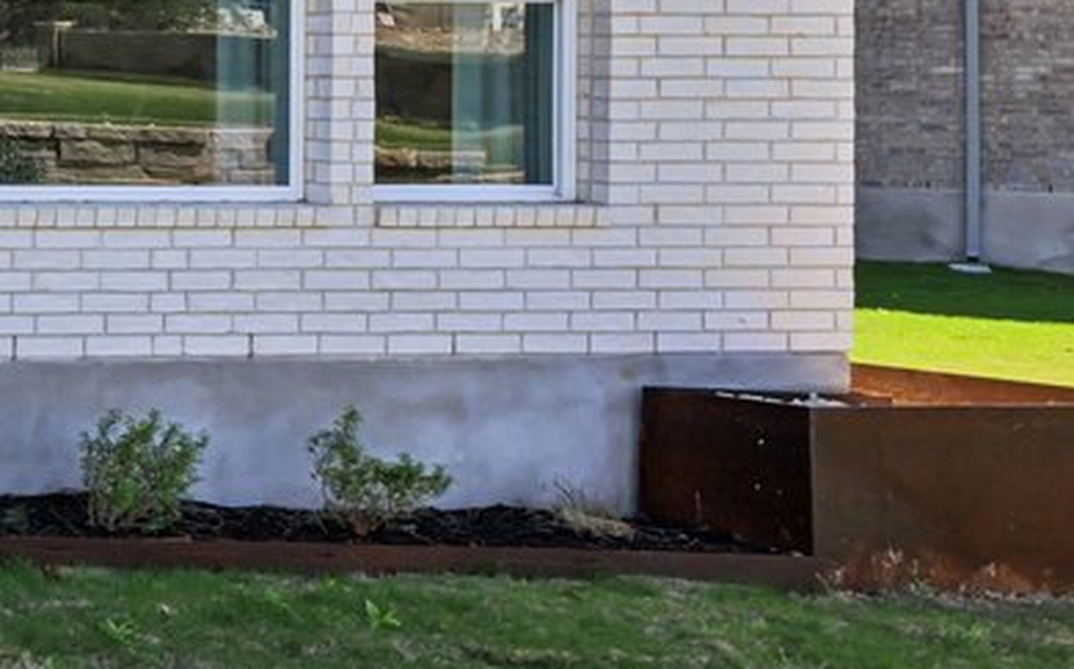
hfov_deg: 15.8
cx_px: -1410
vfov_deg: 17.1
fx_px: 2193
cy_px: 56
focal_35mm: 75
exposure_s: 1/350
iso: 100
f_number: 5.6
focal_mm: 14
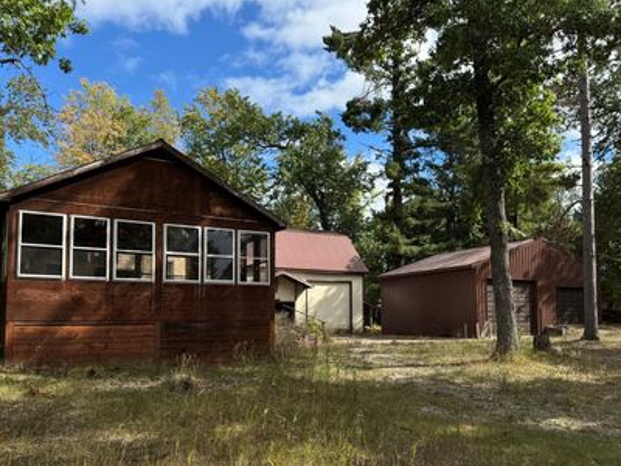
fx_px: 538
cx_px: 307
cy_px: 282
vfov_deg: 46.5
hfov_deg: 60.0
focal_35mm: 30
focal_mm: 6.76
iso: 80
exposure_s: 1/2252
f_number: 1.78
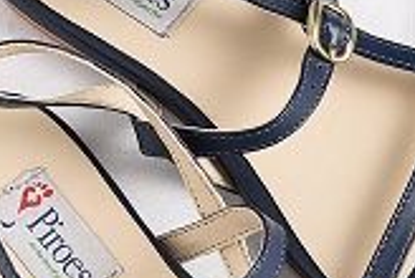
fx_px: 2541
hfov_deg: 9.3
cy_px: 258
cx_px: 213
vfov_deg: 6.3
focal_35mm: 220
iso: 200
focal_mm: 60
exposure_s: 1/200
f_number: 6.3
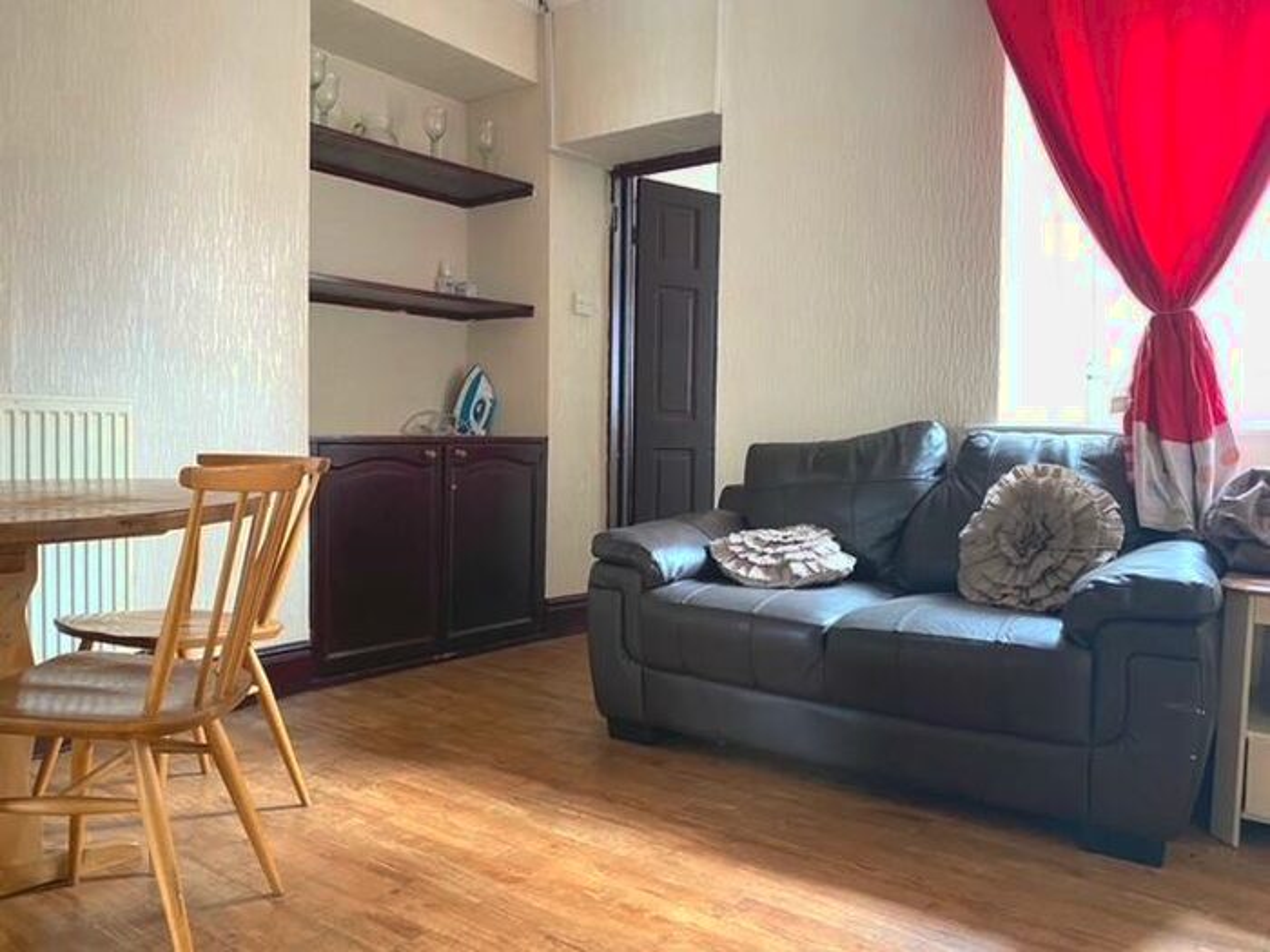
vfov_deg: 53.1
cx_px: 635
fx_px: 954
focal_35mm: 26
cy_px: 476
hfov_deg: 67.3
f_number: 1.8
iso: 500
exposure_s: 1/57
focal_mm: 4.25
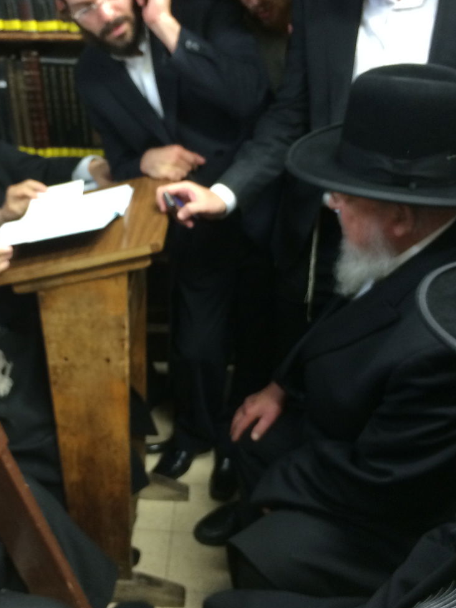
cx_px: 157
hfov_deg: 33.4
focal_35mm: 43
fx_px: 755
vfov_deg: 43.8
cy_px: 301
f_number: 2.2
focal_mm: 4.12
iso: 160
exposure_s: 1/30
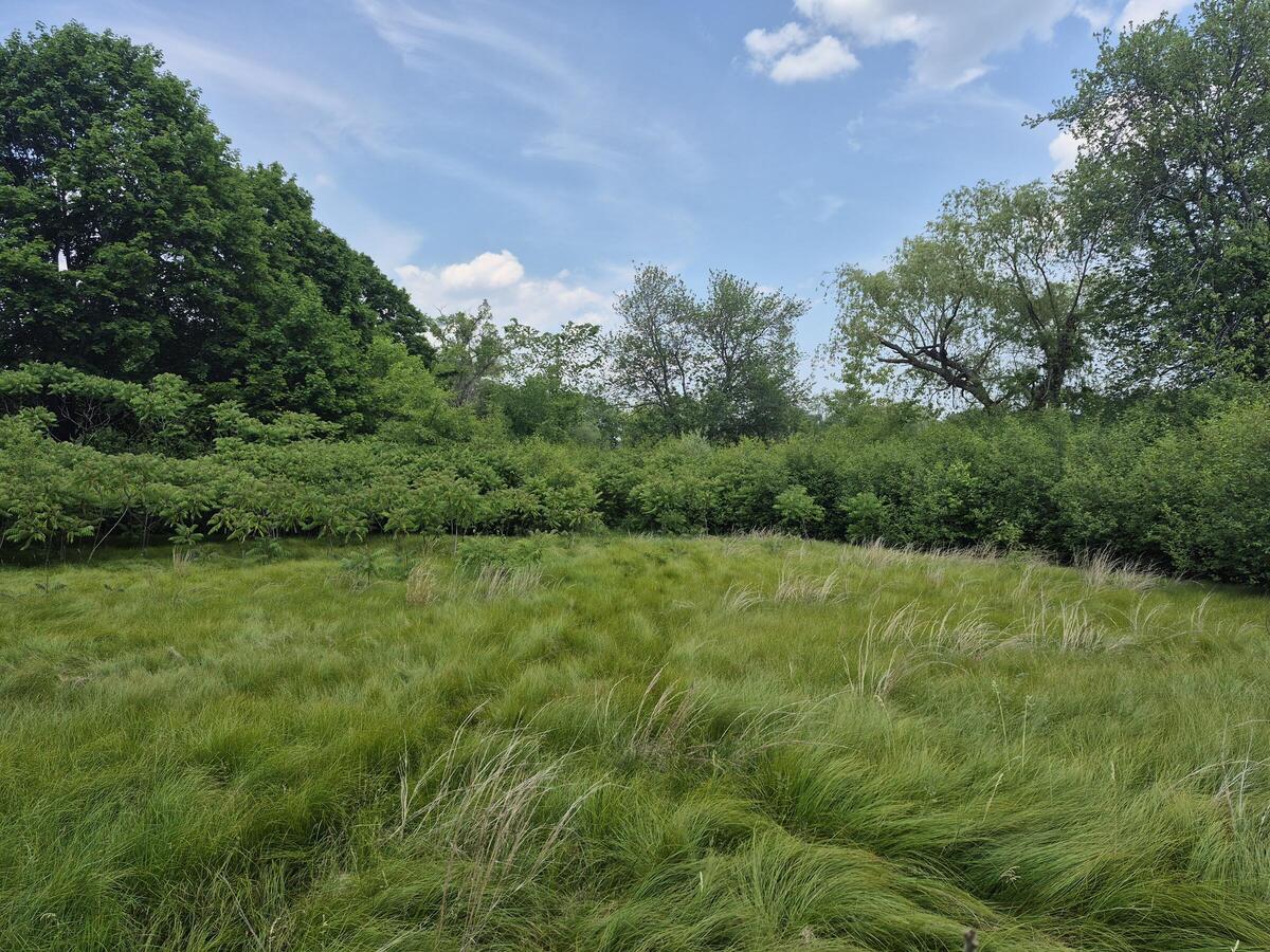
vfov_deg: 58.9
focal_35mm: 23
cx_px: 635
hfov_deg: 73.9
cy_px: 476
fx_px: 844
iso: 25
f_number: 1.8
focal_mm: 5.4
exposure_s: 1/1444
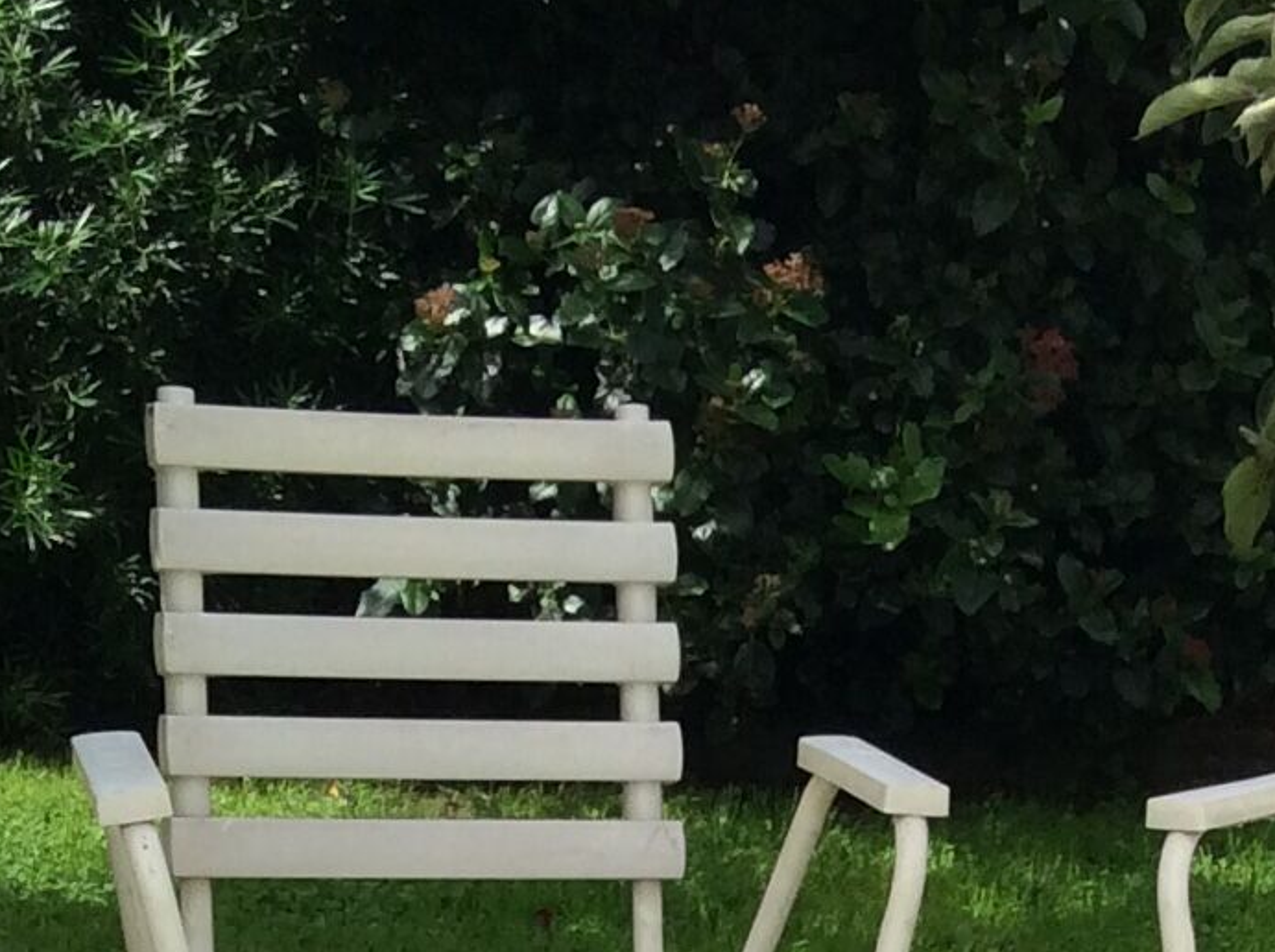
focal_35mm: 120
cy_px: 1531
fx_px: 4413
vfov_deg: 11.7
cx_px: 958
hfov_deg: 16.4
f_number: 2.4
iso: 32
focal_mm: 3.3
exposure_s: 1/555
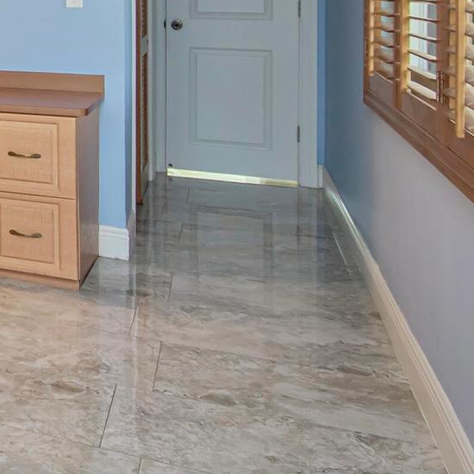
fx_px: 815
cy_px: -21
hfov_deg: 24.5
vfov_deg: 29.8
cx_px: -252
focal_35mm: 53
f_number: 4.8
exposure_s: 1/100
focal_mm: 11
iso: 800
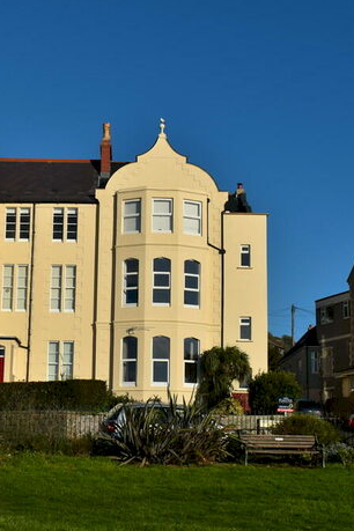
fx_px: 911
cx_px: 133
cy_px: 266
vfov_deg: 32.5
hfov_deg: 21.9
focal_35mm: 62
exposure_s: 1/400
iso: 100
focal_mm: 27
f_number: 10
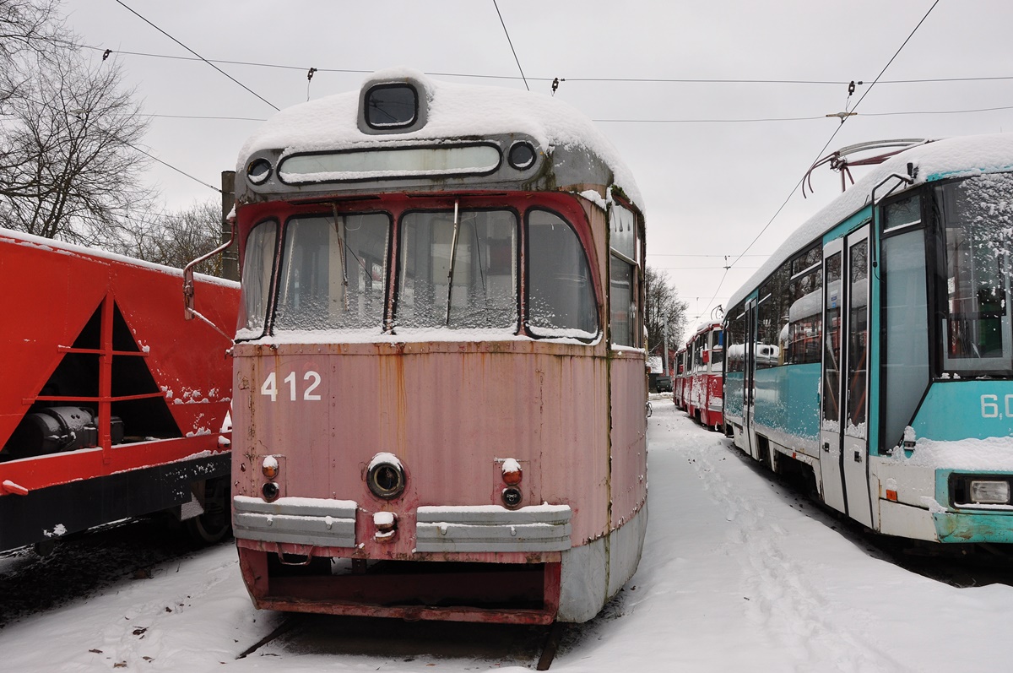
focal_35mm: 27
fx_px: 759
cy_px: 336
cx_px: 506
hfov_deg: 67.4
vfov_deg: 47.8
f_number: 9
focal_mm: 18
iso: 400
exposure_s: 1/125
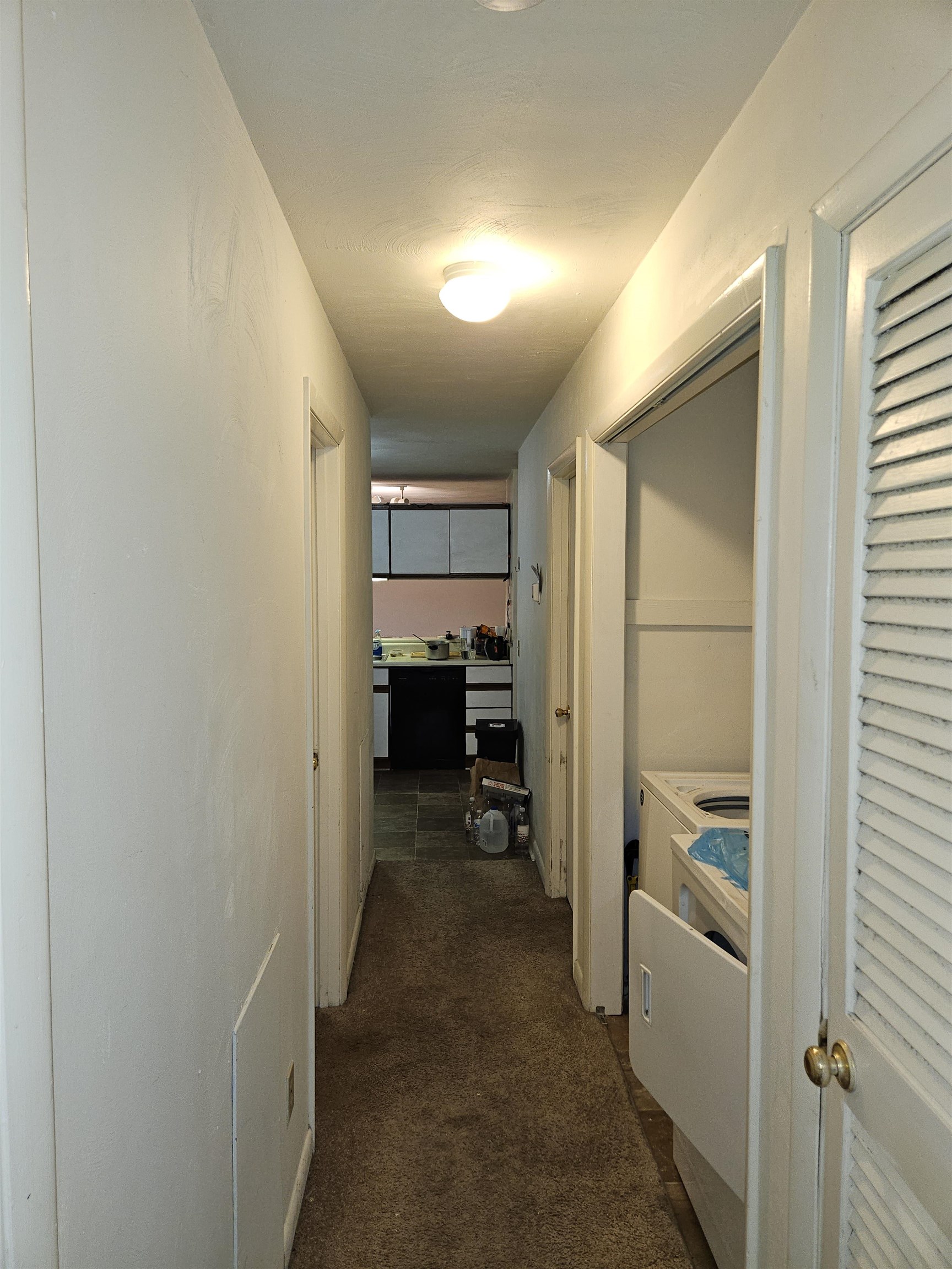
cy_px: 634
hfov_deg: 58.9
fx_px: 843
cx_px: 476
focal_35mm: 23
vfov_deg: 73.9
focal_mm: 5.4
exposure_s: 1/40
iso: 100
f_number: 1.8
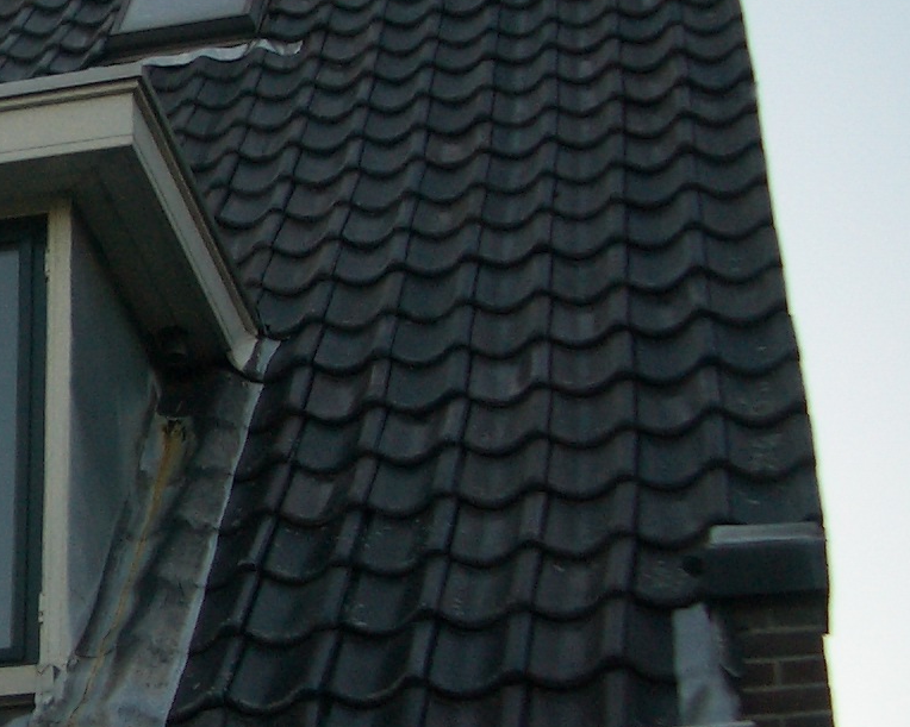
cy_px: 287
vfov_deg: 14.9
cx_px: -434
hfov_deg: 17.0
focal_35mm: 103
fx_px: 2774
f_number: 2.6
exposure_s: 1/320
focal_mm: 5.8
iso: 50
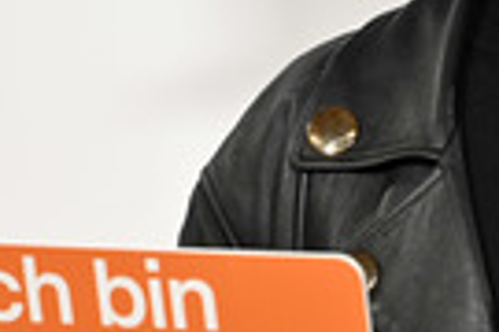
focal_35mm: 385
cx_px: 538
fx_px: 5336
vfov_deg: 3.6
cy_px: 48
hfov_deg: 5.3
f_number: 2.8
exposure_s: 1/320
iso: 1000
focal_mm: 115
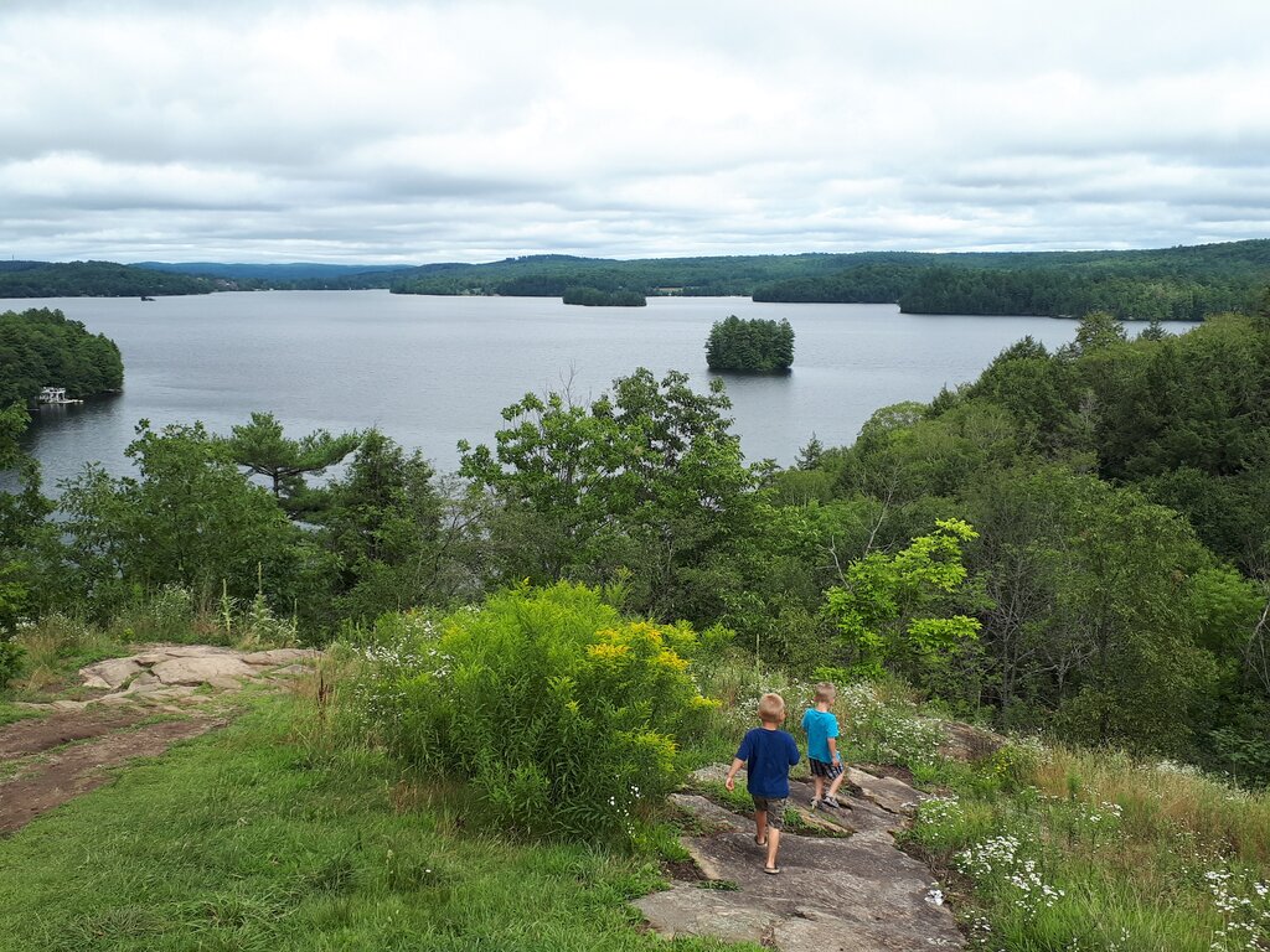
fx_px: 991
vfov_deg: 51.4
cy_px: 476
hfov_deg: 65.3
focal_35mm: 27
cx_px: 635
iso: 40
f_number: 1.9
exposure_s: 1/797
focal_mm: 3.6
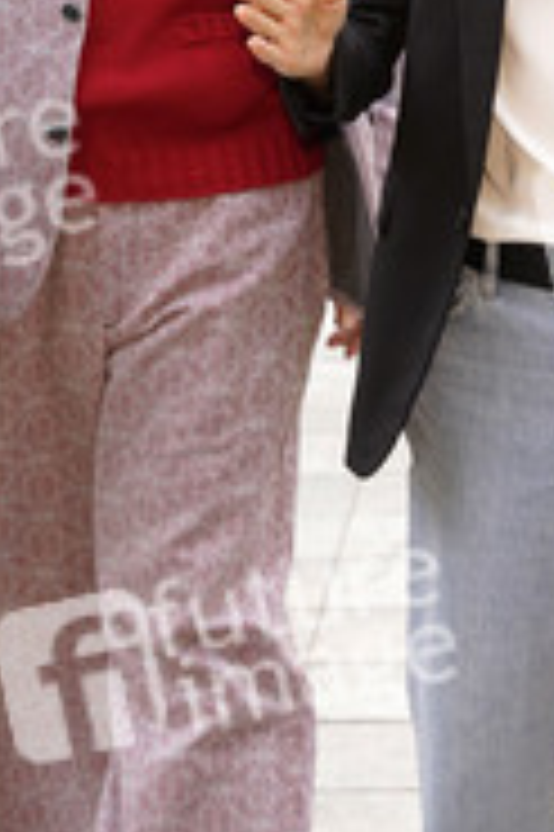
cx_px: 356
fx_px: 3399
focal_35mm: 147
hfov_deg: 9.3
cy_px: -18
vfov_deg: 13.8
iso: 100
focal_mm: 68
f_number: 5.6
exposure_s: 1/160
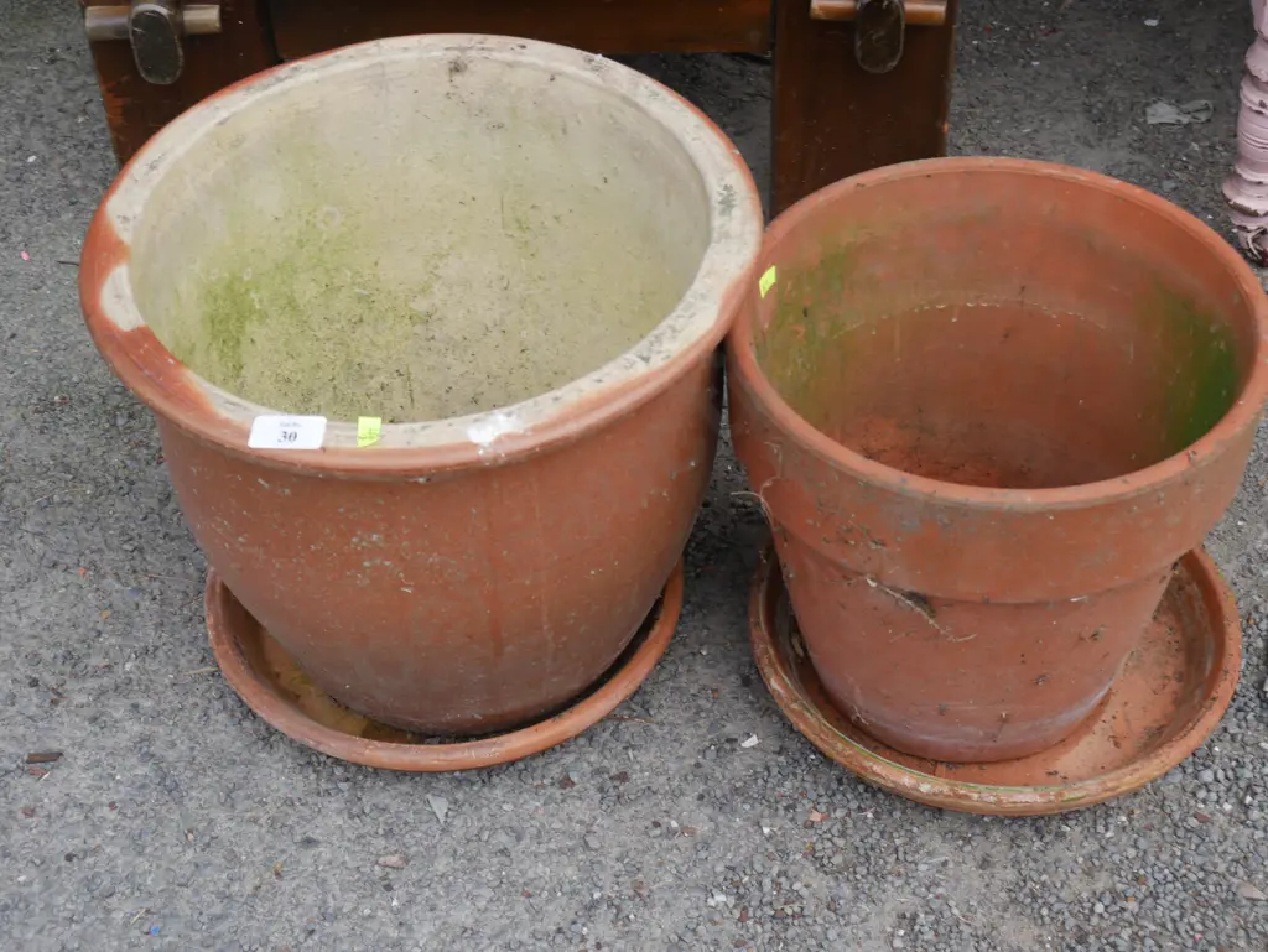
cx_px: 634
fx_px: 2272
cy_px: 476
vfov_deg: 23.7
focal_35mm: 62
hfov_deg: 31.2
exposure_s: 1/200
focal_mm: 31
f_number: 6.3
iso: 200
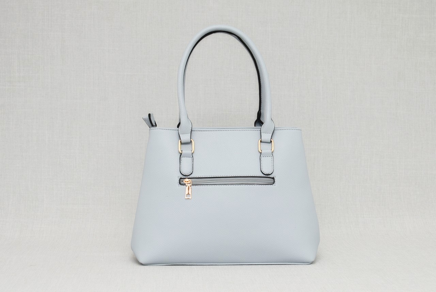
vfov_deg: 19.0
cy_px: 146
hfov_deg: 28.0
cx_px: 218
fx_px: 873
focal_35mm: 72
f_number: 5.6
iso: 100
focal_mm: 48
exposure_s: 1/60
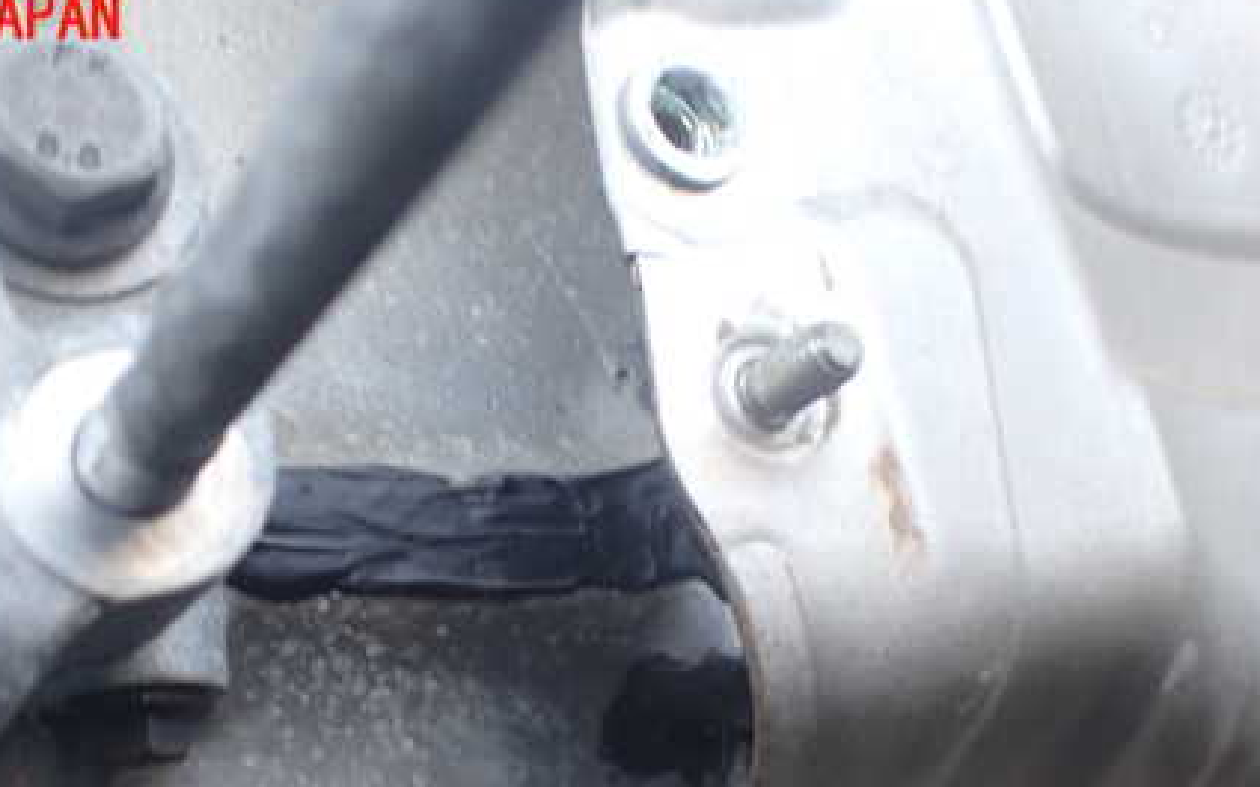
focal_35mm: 45
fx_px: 1545
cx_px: 472
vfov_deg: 27.9
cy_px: 650
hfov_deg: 44.0
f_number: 2.3
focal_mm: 5.4
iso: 200
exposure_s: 1/125
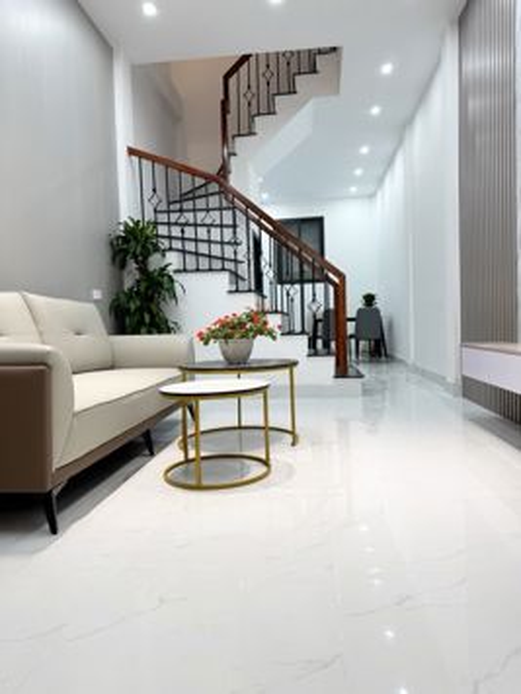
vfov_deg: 71.6
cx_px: 260
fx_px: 482
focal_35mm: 24
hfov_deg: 56.8
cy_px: 347
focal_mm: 6.76
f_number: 1.78
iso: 64
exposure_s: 1/100
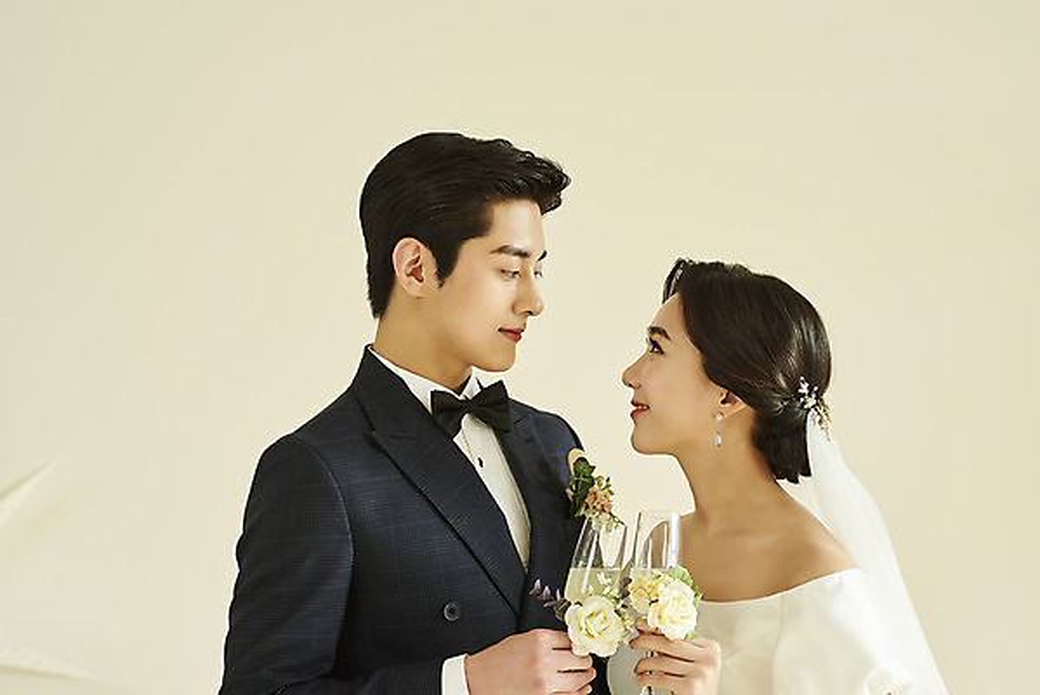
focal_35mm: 85
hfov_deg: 23.9
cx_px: 520
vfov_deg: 16.1
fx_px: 2457
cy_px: 348
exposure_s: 1/125
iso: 250
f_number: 4
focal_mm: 85
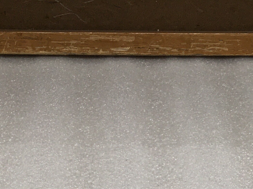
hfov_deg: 17.5
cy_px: 364
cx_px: 89
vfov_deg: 11.9
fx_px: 819
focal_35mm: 112
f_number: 2.2
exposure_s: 1/120
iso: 40
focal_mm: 4.15
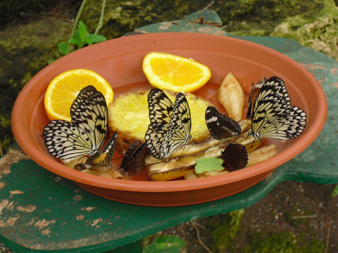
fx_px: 869
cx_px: 169
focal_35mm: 89
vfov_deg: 16.6
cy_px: 126
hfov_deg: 22.0
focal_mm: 15.7
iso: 400
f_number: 5.1
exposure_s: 1/100
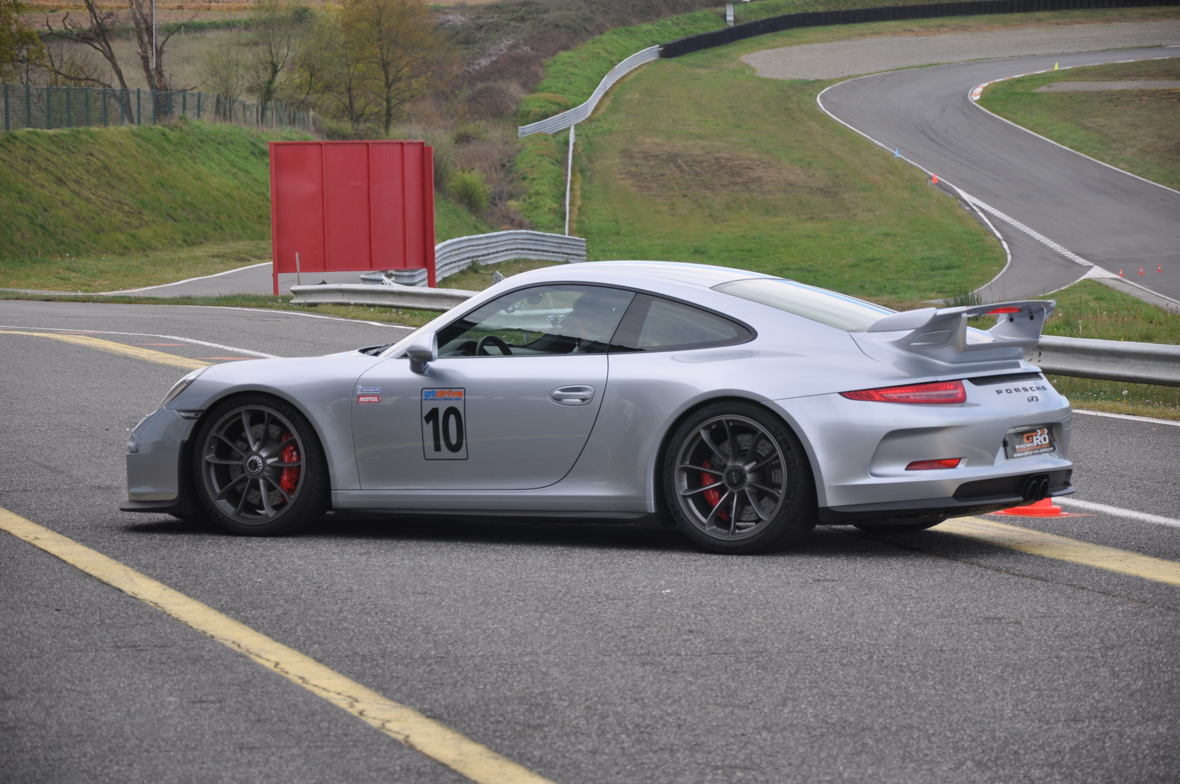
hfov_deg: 13.1
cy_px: 392
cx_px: 590
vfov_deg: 8.7
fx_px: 5156
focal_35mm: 158
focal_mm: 105
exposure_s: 1/160
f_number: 6.3
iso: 200
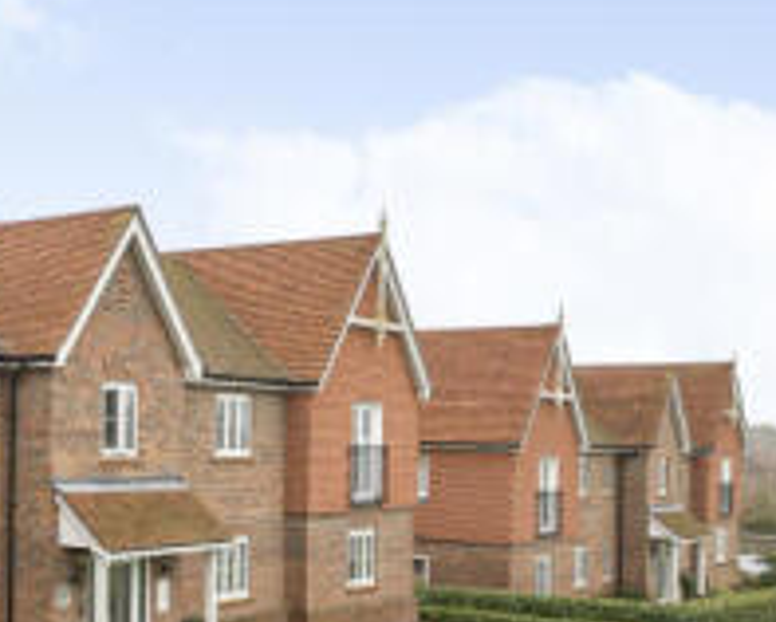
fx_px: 1287
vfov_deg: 27.2
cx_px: -126
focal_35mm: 56
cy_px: 293
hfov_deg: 29.4
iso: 400
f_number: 8
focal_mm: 18
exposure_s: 1/60
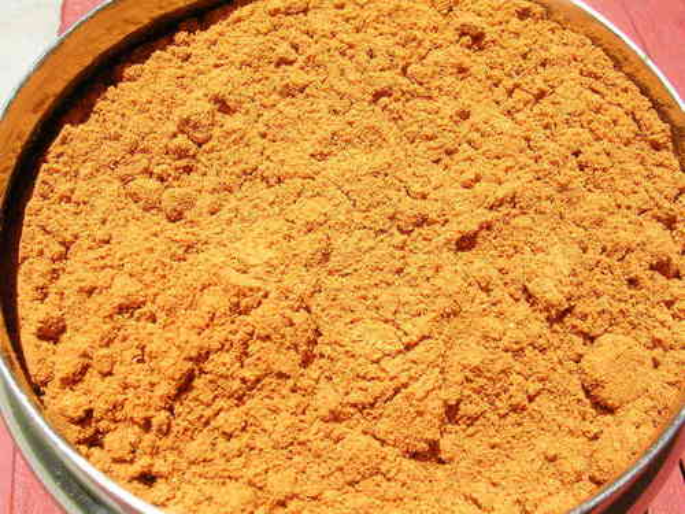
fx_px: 811
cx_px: 342
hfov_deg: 45.8
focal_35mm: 41
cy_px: 257
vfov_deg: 35.1
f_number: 5.8
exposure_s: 1/169
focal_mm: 6.2
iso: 50
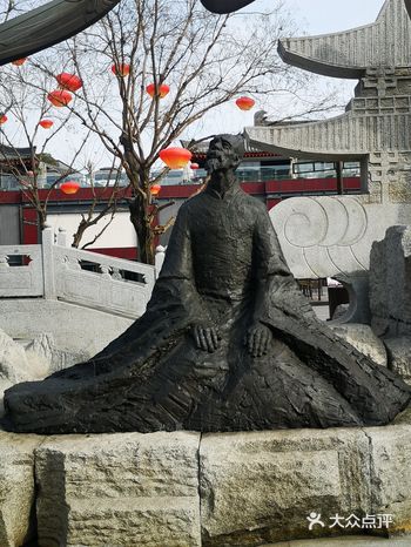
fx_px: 633
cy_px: 274
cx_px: 206
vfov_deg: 46.8
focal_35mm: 40
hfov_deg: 36.0
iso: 50
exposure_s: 1/1111
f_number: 1.8
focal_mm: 3.95
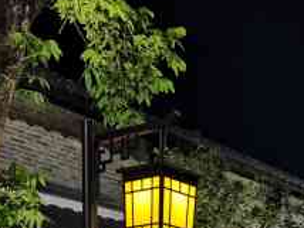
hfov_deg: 22.3
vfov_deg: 16.1
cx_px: 286
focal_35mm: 85
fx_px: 747
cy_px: 326
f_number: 1.8
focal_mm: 4.75
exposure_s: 1/33.3
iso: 640
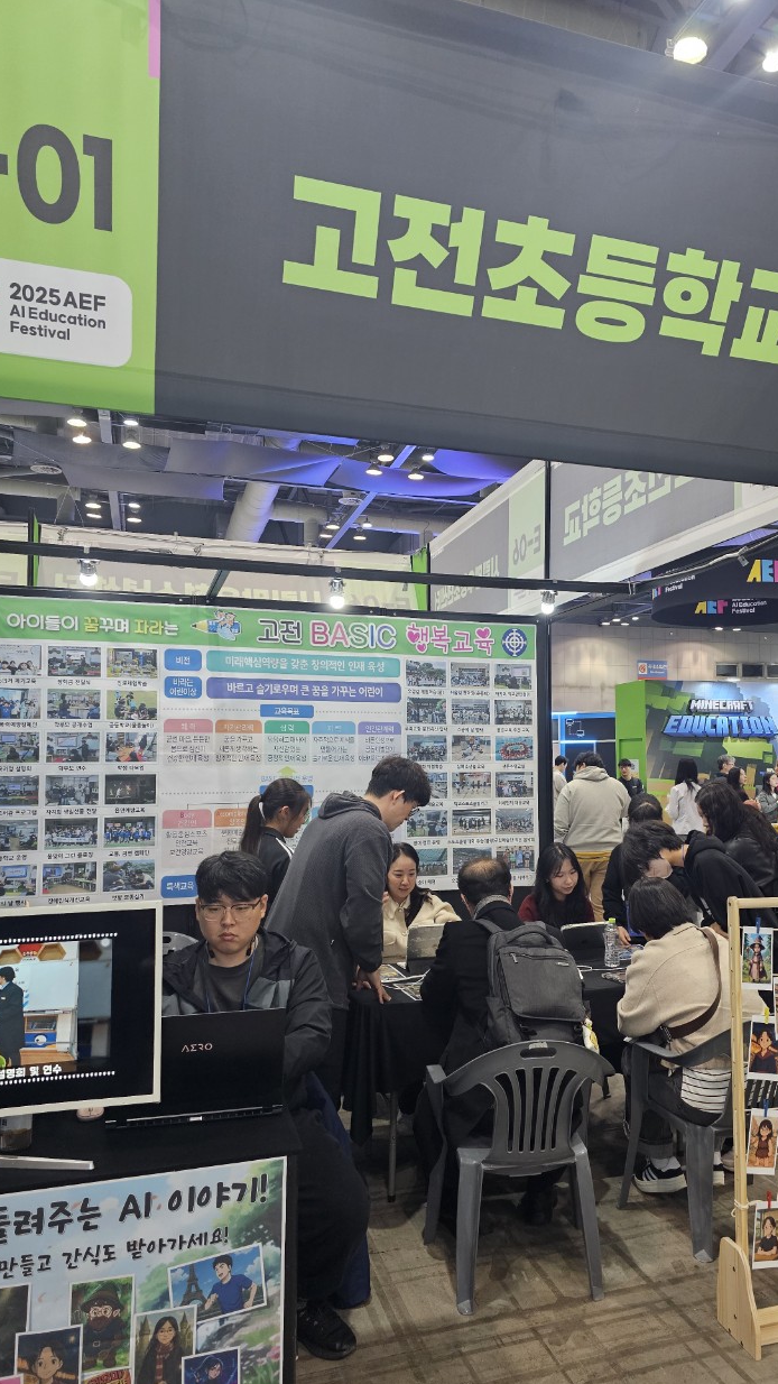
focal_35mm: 26
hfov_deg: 43.9
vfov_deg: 71.9
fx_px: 954
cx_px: 504
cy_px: 716
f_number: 1.7
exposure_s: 1/120
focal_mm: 6.3
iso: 320
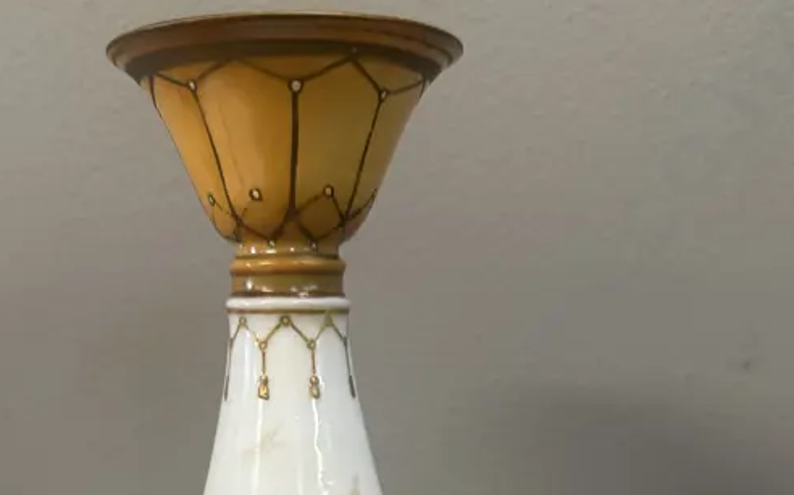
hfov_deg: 38.0
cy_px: 679
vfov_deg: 21.5
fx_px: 1146
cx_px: 307
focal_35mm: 53
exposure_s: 1/50
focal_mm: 6.86
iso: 125
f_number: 1.78
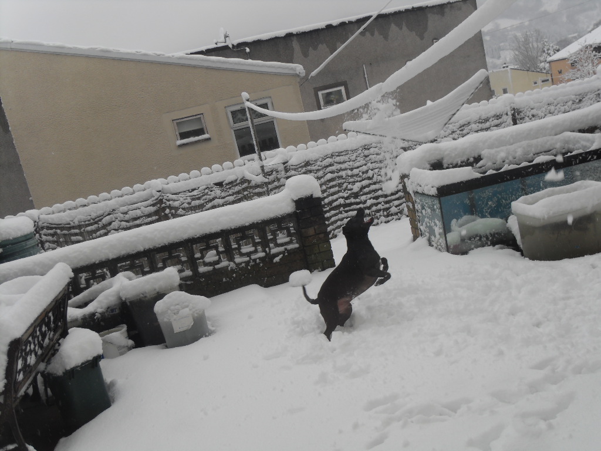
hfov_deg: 52.6
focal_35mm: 35
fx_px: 608
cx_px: 300
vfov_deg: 40.7
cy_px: 226
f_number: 3.2
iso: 80
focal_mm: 7.5
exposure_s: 1/250
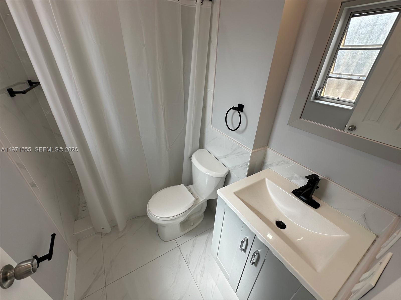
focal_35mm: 14
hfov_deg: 102.1
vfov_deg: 85.7
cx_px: 200
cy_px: 150
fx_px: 162
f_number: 2.2
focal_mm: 2.22
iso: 40
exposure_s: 1/178
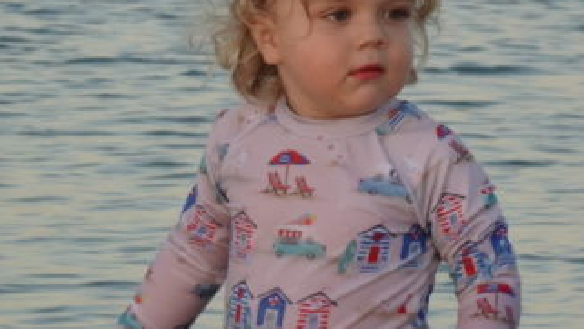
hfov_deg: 7.1
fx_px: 4679
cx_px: 291
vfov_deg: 4.0
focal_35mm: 302
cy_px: 269
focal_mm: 33.18
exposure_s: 1/250
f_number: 6.3
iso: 500
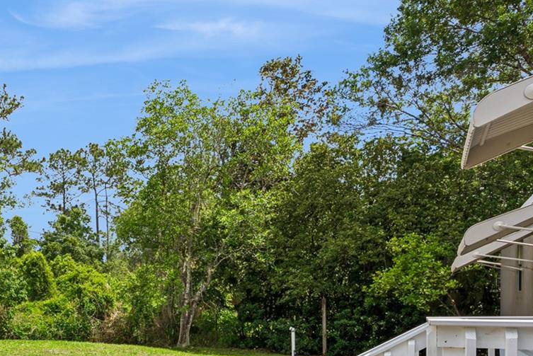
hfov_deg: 50.1
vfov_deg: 36.9
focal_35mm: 34
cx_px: 62
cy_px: 309
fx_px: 504
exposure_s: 1/100
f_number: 11
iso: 80
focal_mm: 16
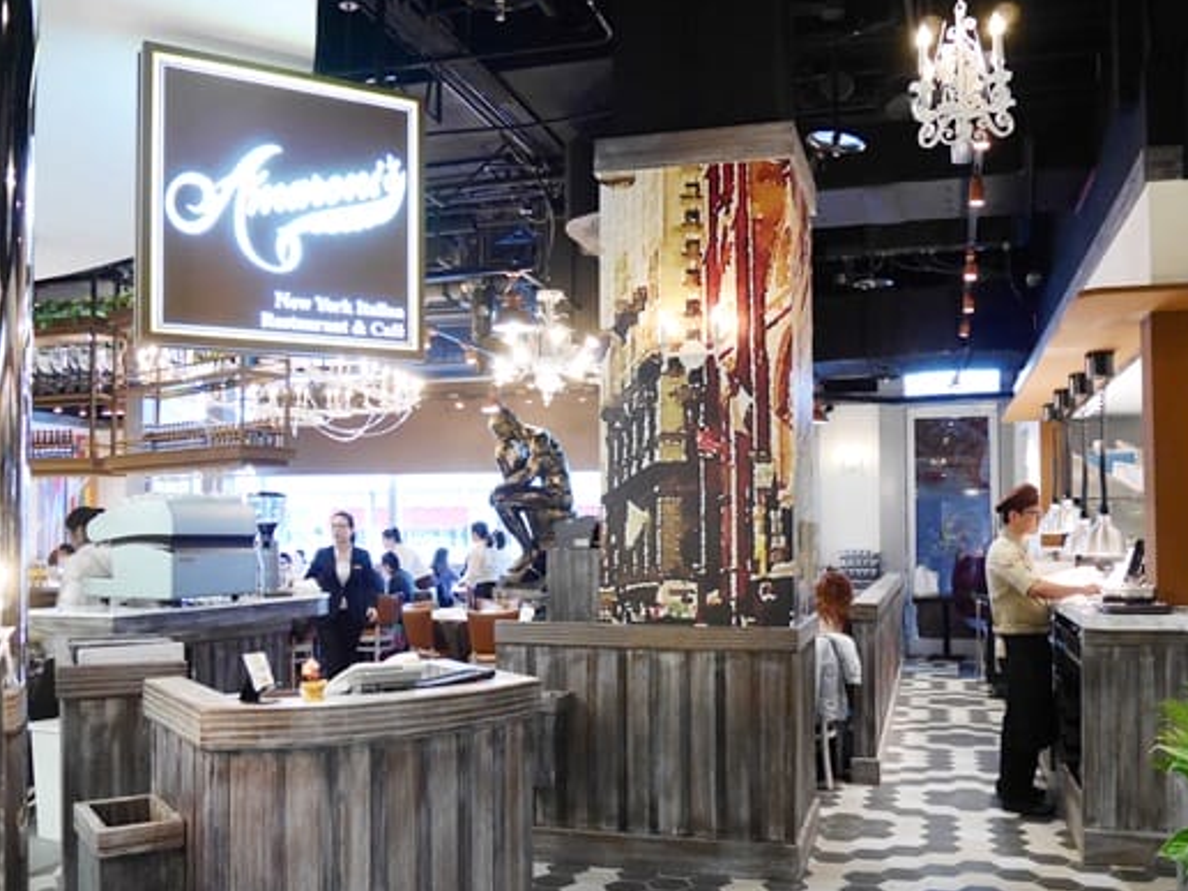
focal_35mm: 31
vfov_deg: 45.3
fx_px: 1064
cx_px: 617
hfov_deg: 58.3
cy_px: 518
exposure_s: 1/60
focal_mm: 12
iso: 2500
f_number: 4.1
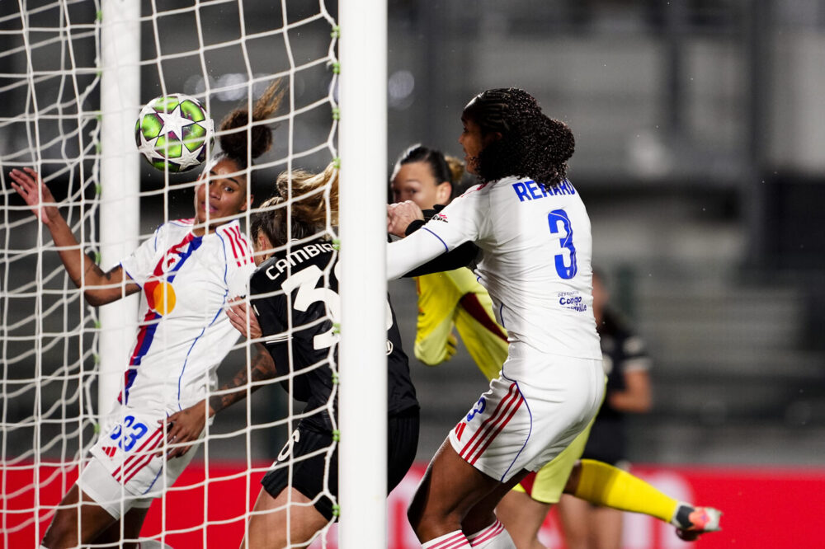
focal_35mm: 400
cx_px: 412
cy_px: 274
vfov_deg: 3.4
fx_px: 9163
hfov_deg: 5.2
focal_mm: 400
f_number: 2.8
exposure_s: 1/1250
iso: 2500
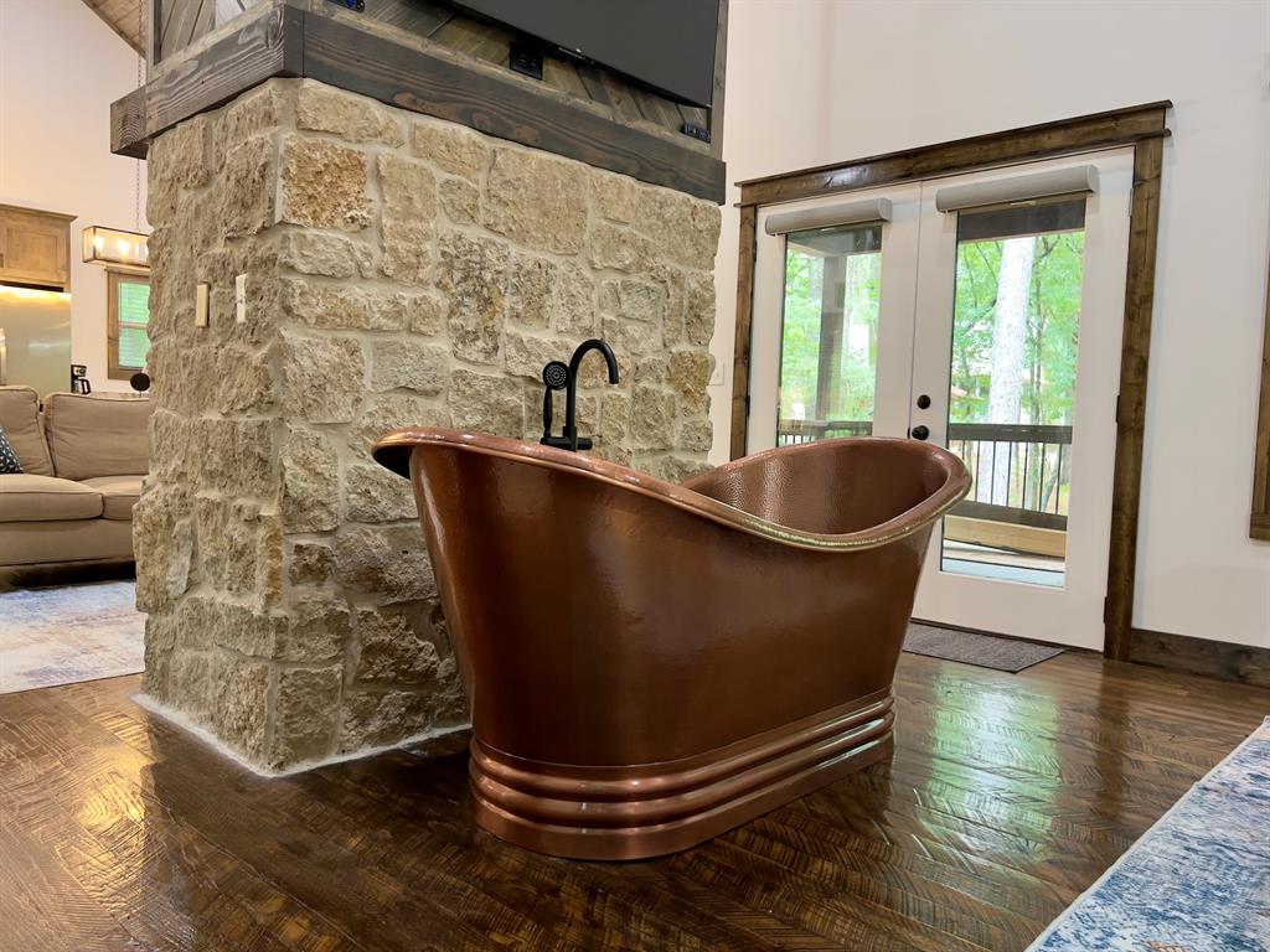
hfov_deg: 67.3
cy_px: 476
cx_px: 635
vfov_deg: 53.1
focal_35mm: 26
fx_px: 954
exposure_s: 1/60
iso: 250
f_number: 1.5
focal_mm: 5.7
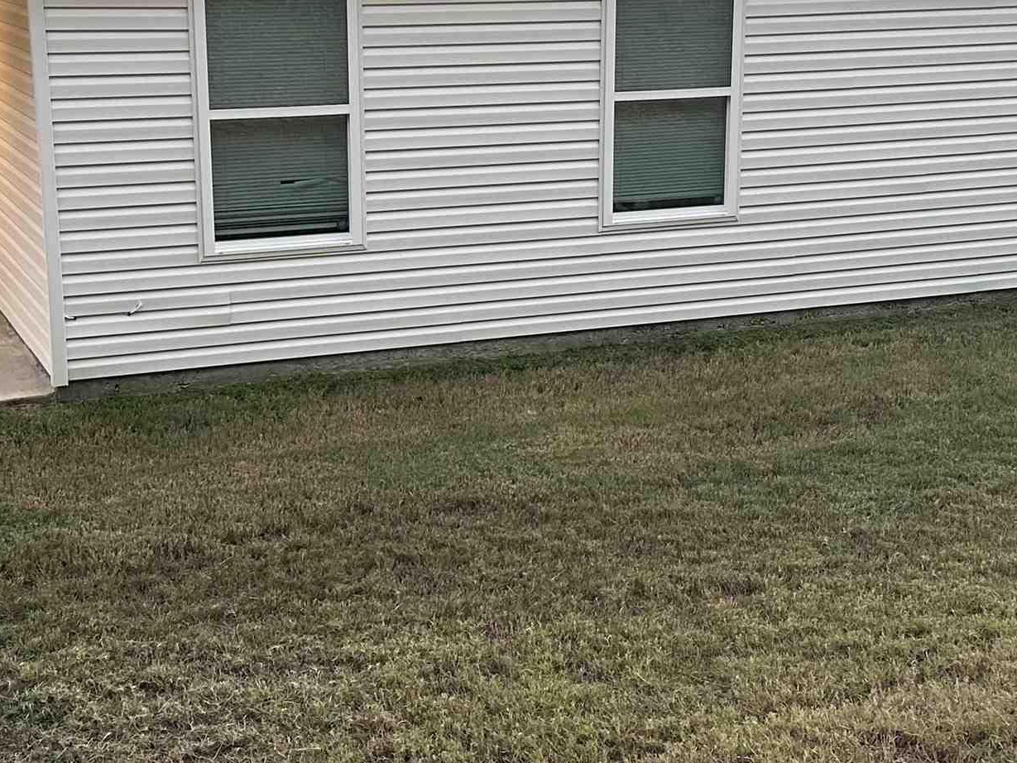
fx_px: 1763
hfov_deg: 32.2
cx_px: 486
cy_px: 317
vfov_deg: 24.4
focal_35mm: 60
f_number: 1.78
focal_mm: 6.86
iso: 160
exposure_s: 1/60
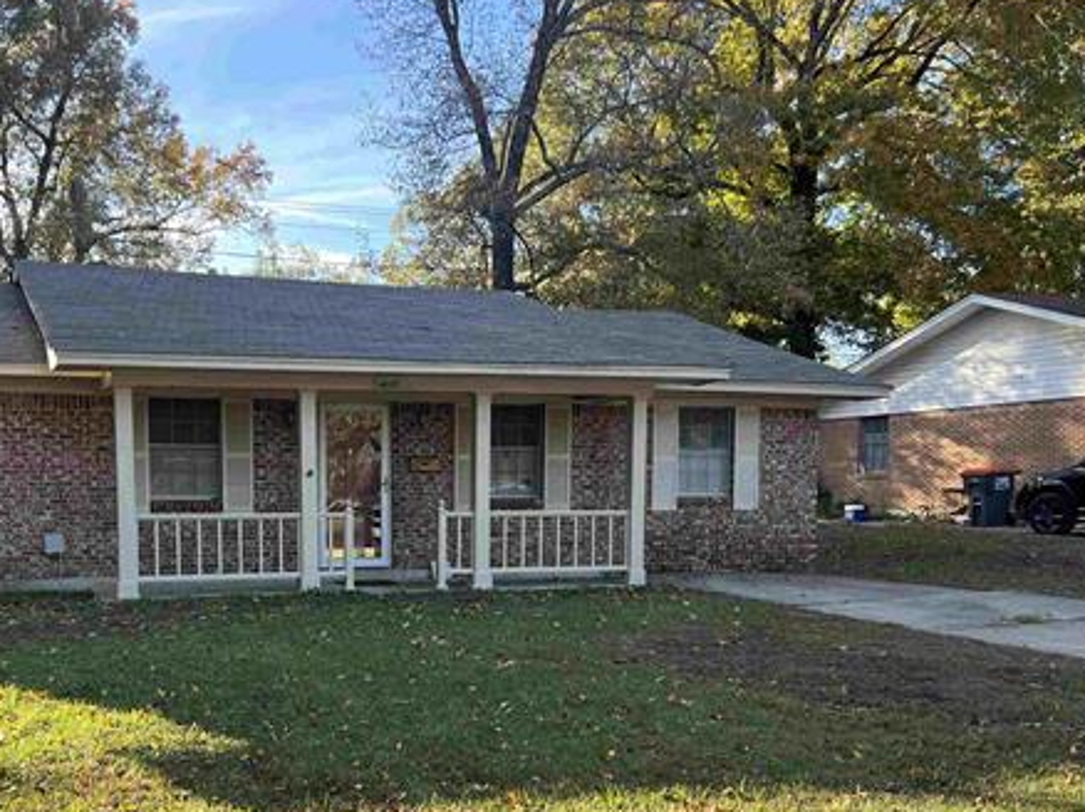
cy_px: 562
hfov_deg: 47.7
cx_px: 310
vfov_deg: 37.2
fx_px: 1190
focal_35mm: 38
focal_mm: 5.7
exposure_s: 1/411
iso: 50
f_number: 1.5
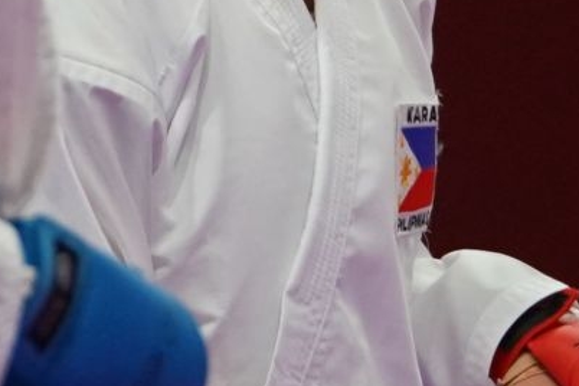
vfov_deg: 0.8
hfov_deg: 1.1
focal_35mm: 1803
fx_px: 28996
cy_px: 14
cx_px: 249
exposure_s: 1/1000
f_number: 4
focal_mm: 269
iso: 2500
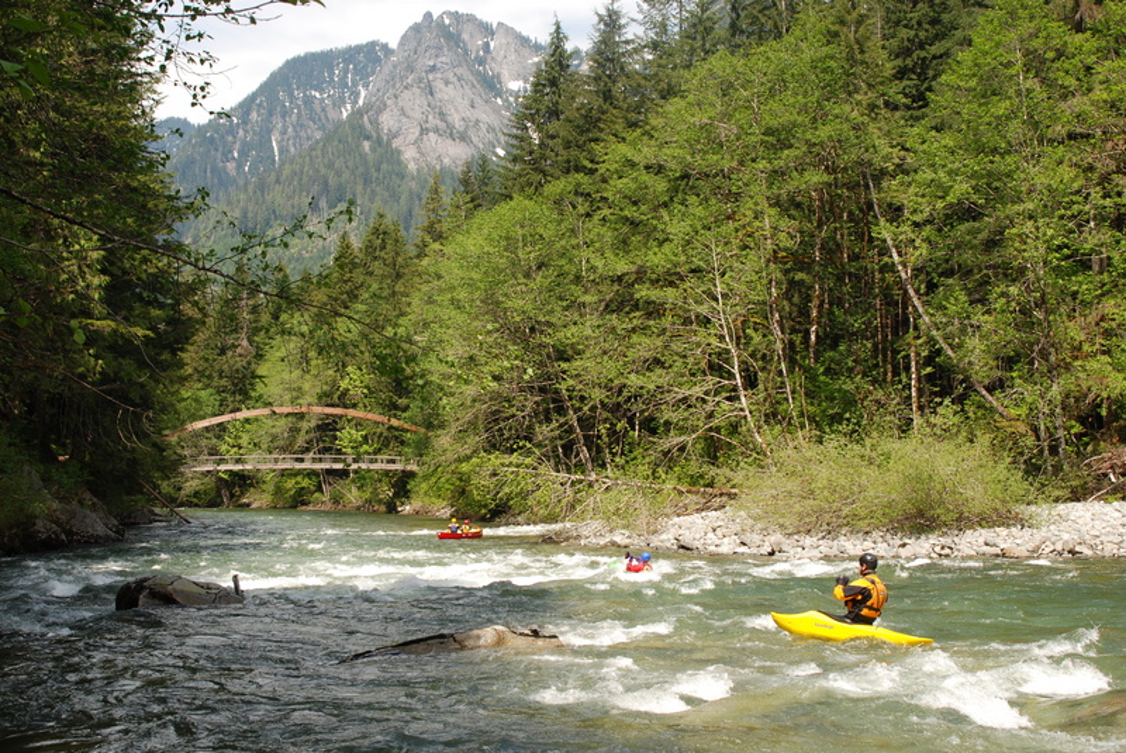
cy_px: 376
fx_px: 1503
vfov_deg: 28.1
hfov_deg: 41.1
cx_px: 563
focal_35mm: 48
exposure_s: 1/250
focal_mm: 32
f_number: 8
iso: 200
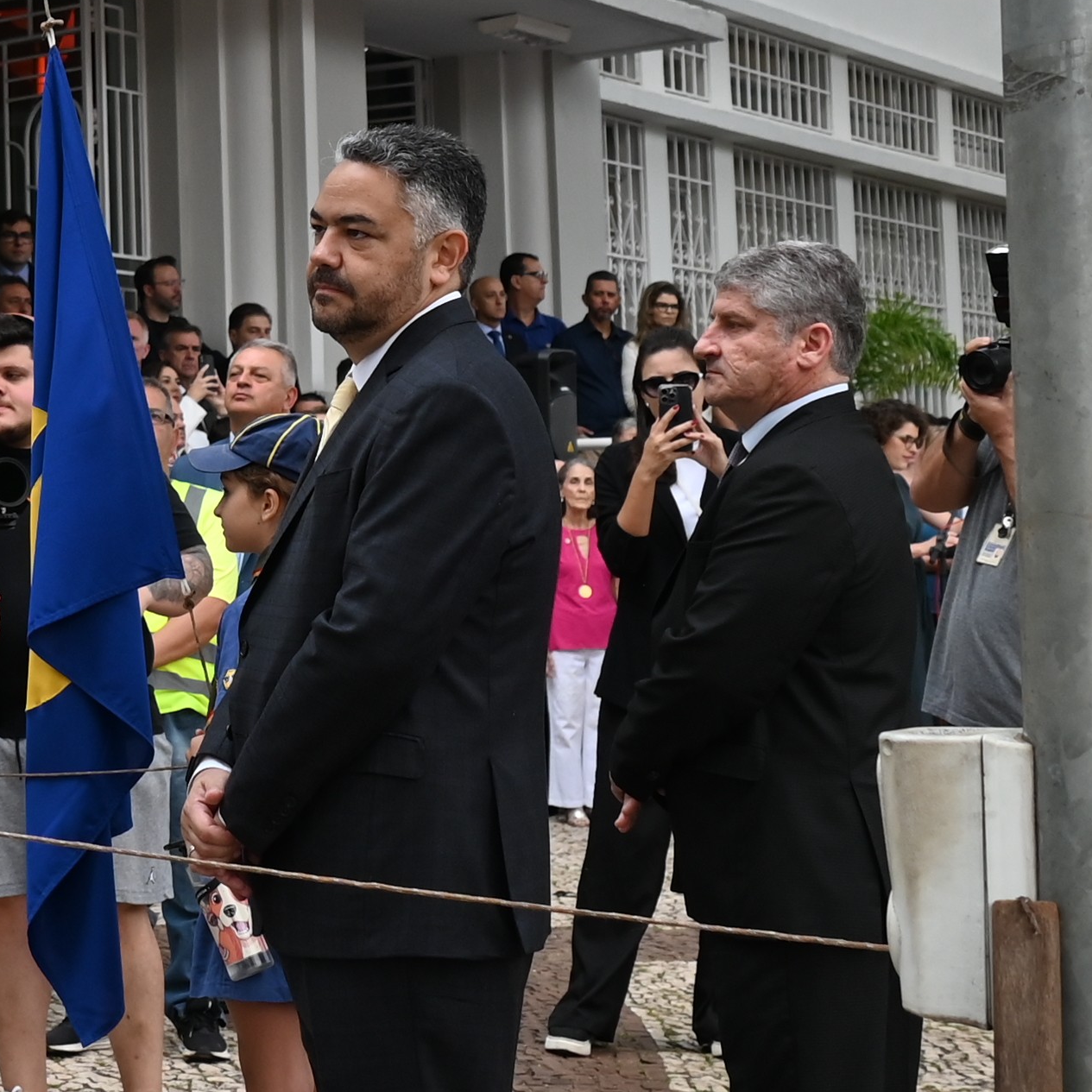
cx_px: -155
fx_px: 3462
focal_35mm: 97
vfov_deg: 17.8
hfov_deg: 17.2
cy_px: 243
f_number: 4
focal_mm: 24
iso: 360
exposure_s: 1/250
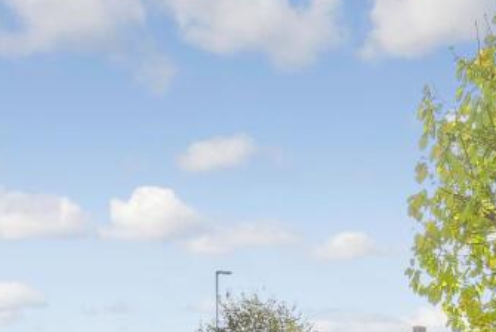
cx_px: 258
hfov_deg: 36.2
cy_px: 487
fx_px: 758
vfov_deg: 21.1
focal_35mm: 55
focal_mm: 12
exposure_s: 1/250
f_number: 10
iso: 500
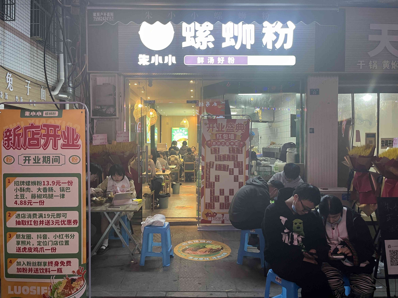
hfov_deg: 67.3
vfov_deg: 53.1
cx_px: 199
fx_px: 299
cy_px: 149
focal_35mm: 26
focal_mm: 5.1
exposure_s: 1/50
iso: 100
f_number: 1.6
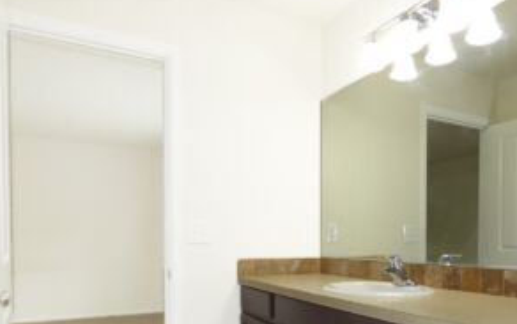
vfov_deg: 41.6
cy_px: 253
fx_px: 409
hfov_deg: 63.3
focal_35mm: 29
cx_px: 335
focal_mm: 3.58
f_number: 2.8
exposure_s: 1/30
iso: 100
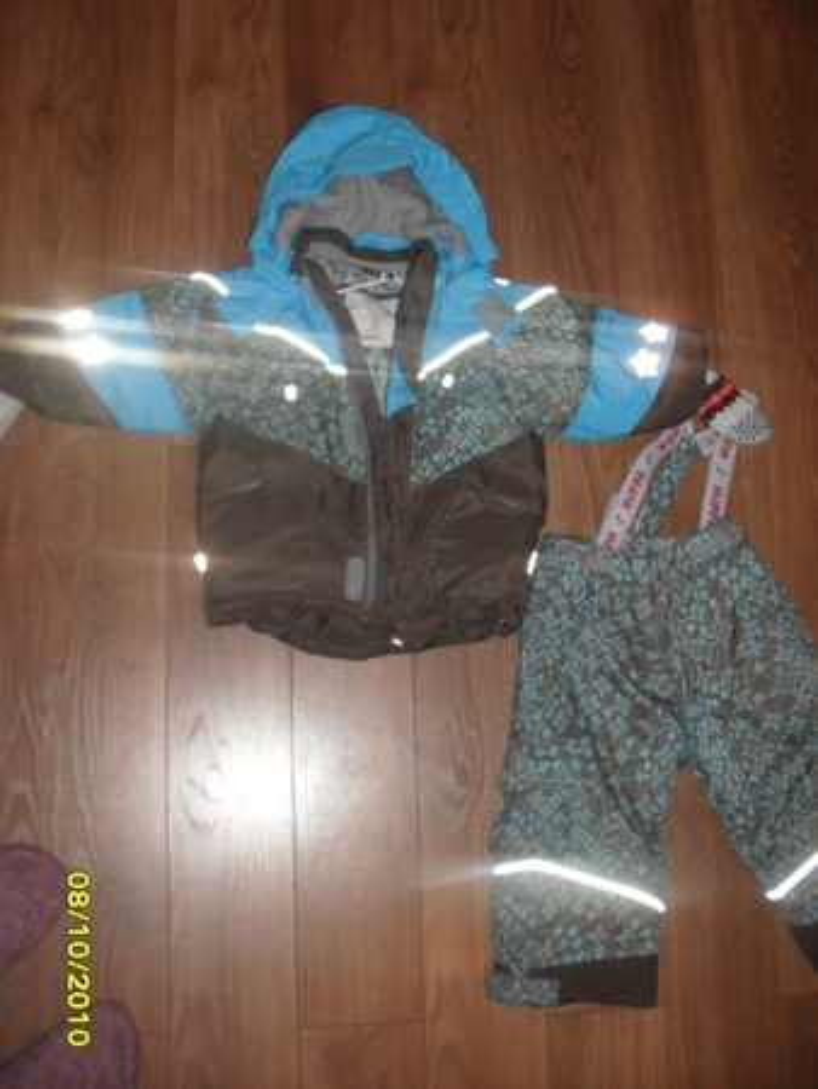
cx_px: 409
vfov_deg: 49.0
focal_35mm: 38
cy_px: 544
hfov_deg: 37.8
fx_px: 1196
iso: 200
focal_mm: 6.3
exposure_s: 1/45
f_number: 2.8
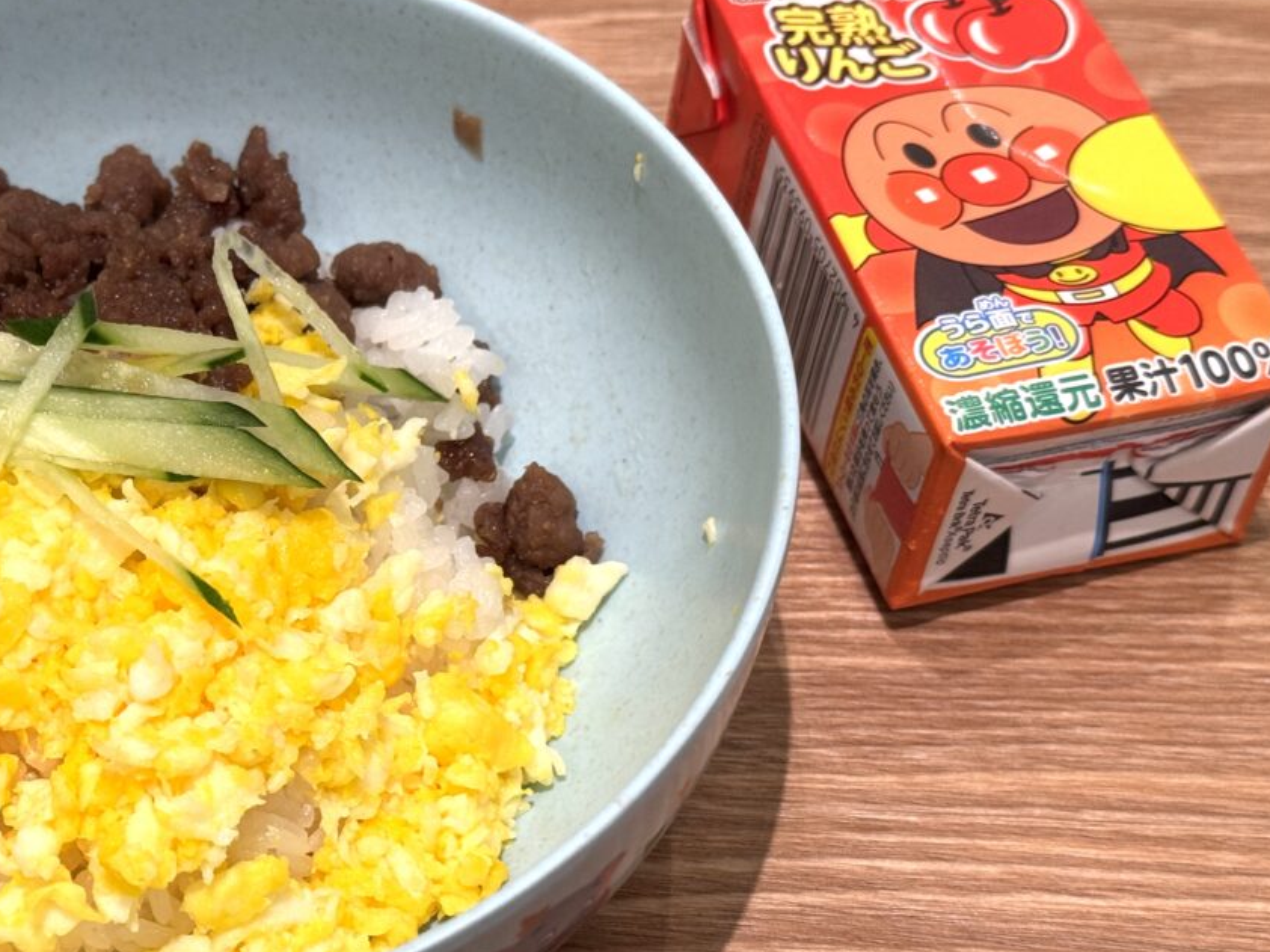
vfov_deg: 20.1
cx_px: 345
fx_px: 2677
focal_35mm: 73
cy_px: 548
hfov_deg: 26.4
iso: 100
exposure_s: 1/100
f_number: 1.78
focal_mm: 6.76
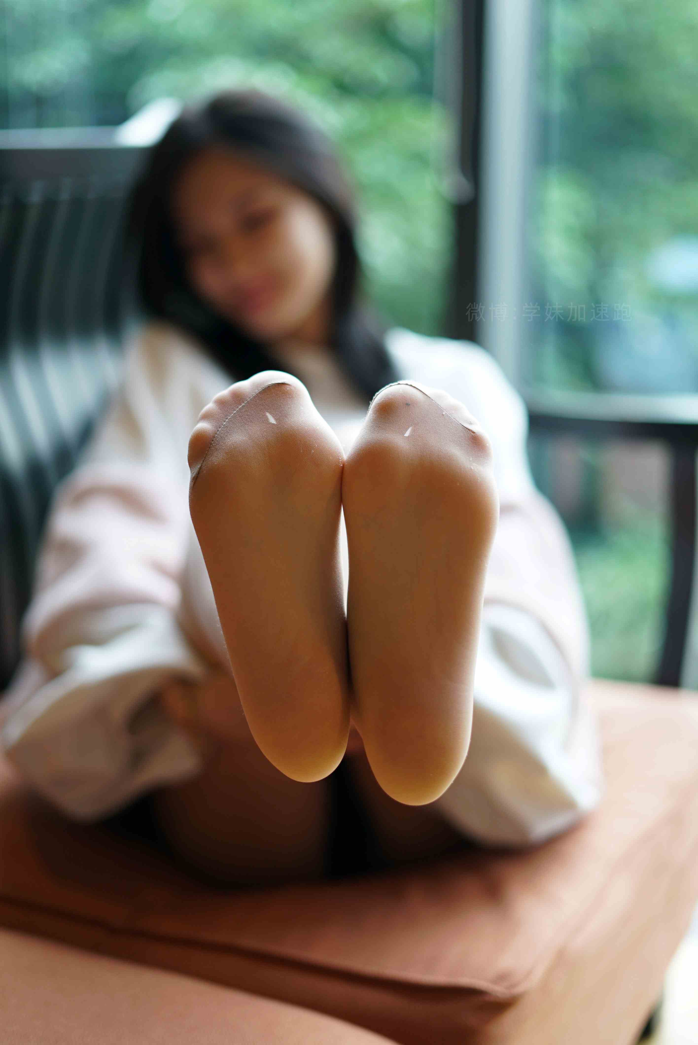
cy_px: 522
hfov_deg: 27.0
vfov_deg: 39.6
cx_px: 349
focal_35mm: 50
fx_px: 1452
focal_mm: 50
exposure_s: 1/160
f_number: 1.8
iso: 200
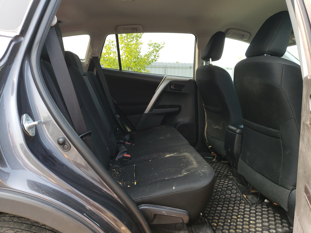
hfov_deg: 67.3
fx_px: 234
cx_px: 156
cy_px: 116
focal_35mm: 26
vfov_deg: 53.1
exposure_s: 1/161
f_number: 1.5
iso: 50
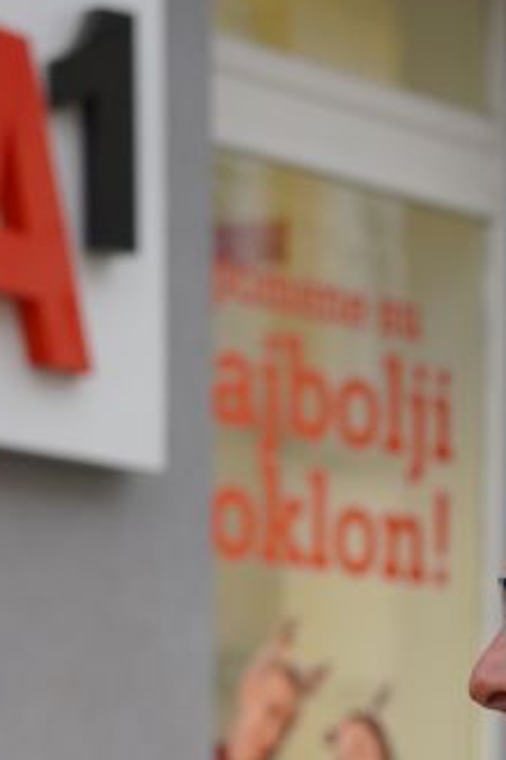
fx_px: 4743
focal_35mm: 225
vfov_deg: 9.0
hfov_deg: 6.1
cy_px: 963
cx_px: 621
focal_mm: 50
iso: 500
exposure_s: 1/200
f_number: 4
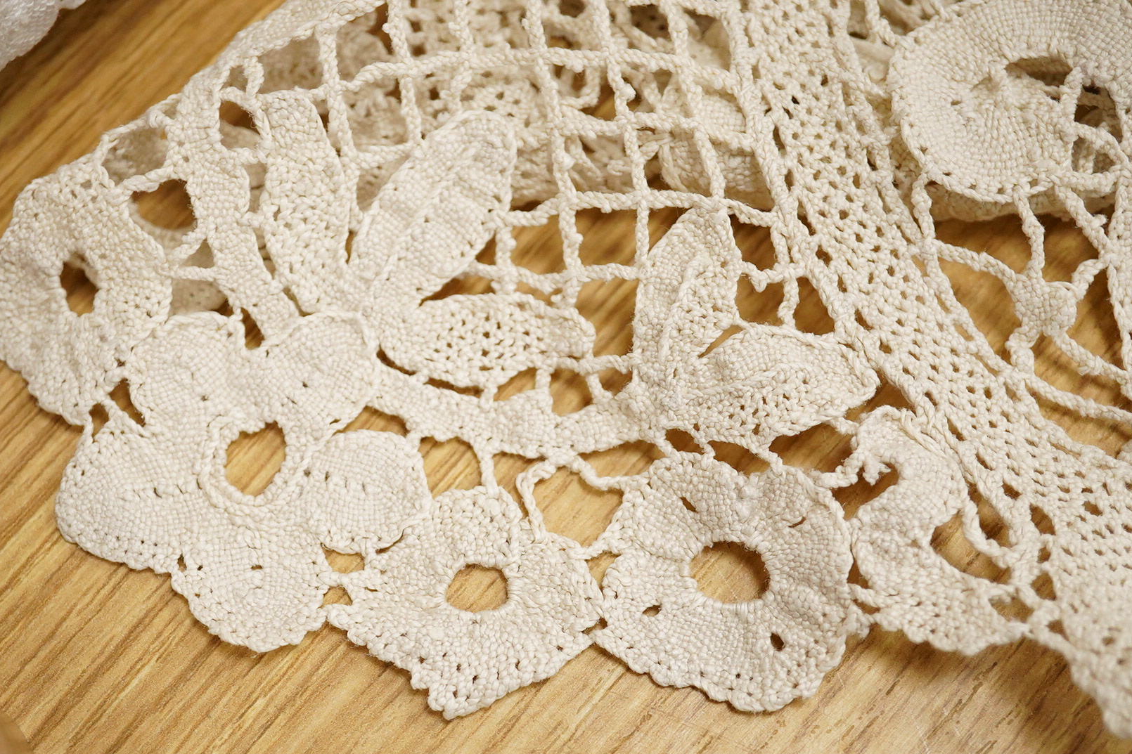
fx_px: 1729
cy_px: 444
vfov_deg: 24.6
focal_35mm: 55
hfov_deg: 36.1
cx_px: 466
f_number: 3.5
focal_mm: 30
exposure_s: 1/640
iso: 2500
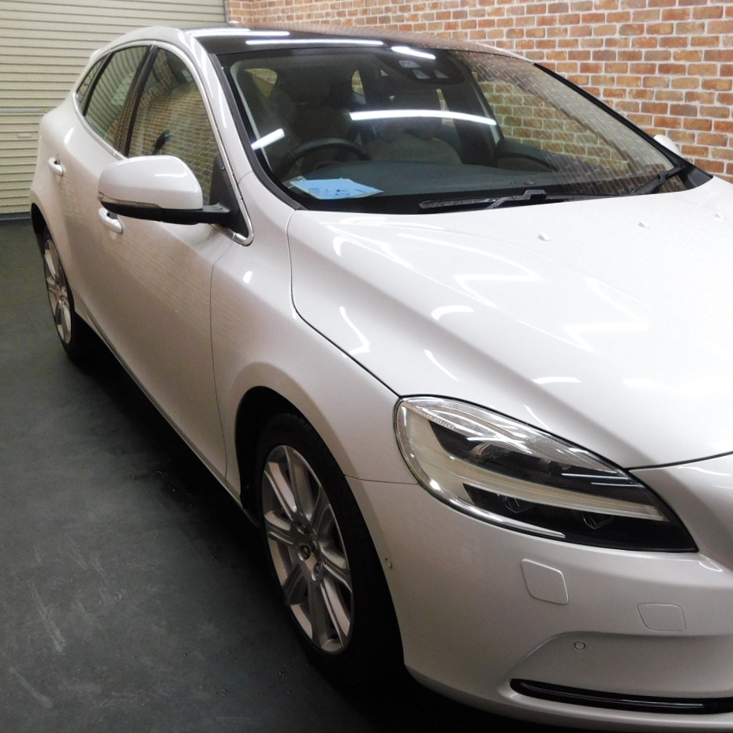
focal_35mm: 35
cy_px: 409
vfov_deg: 47.1
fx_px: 838
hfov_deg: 46.2
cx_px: 510
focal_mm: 4
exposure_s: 1/30
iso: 220
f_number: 3
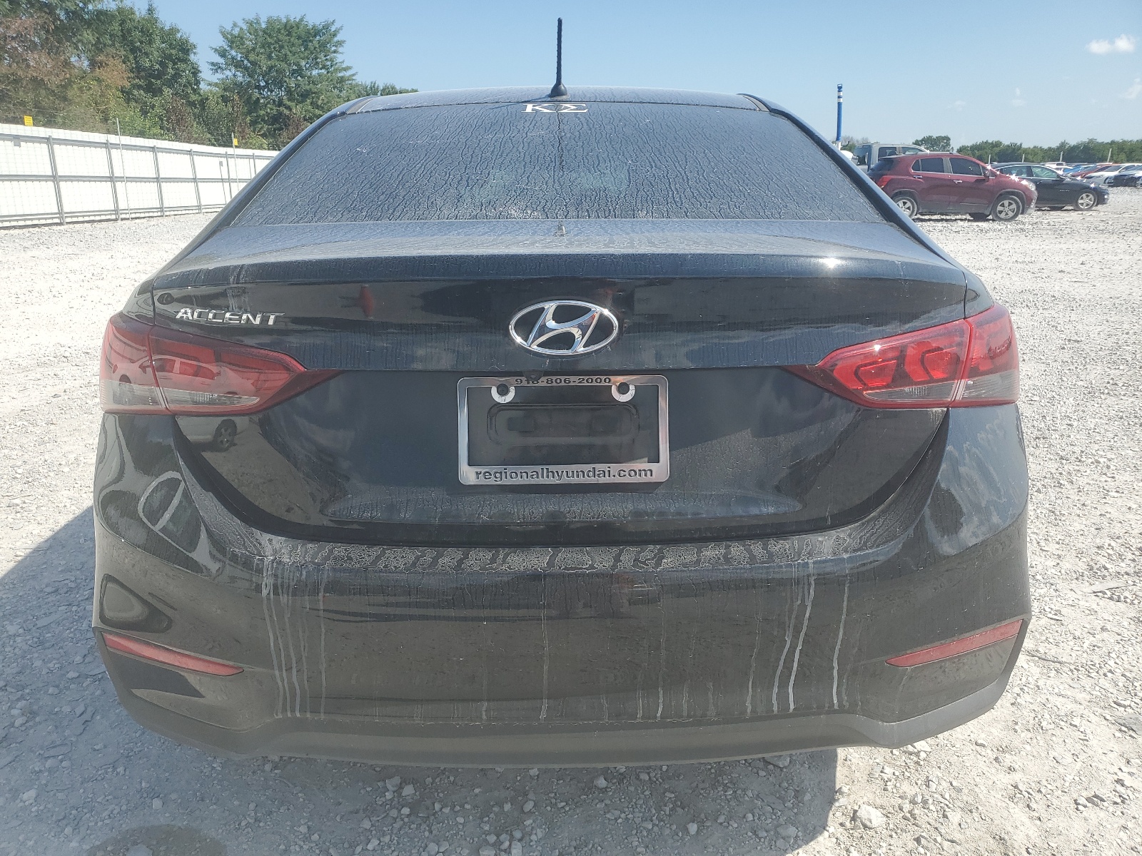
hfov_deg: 67.3
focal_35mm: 26
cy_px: 428
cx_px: 571
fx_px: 858
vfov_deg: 53.1
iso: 50
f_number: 1.5
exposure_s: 1/2500
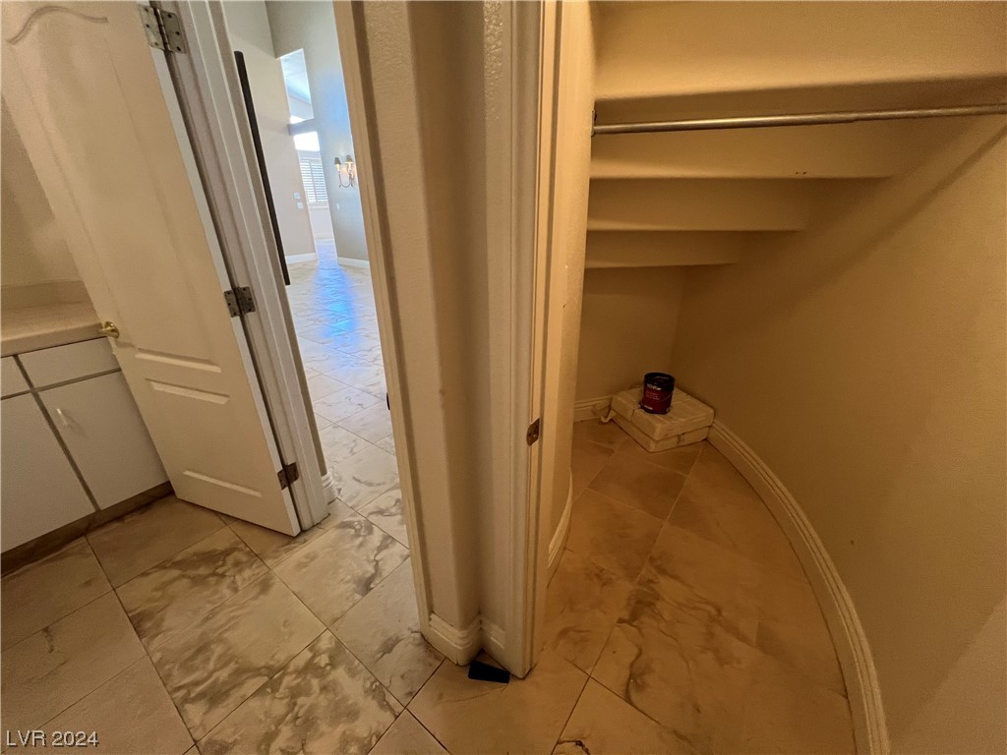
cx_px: 504
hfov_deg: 106.2
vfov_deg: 89.9
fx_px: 378
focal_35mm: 13
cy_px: 378
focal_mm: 1.57
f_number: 1.8
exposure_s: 1/60
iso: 250
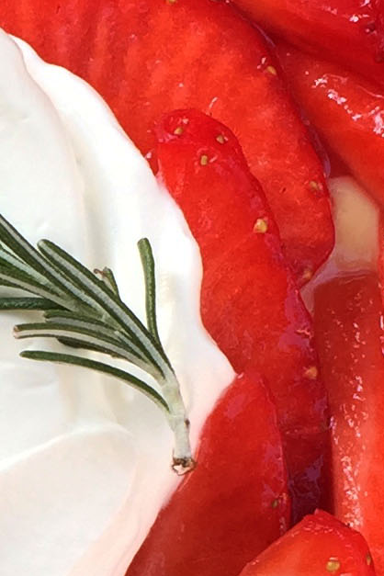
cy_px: 506
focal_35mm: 157
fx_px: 2512
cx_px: -169
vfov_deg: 13.0
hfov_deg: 8.6
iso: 32
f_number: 2.2
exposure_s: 1/122
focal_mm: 4.15
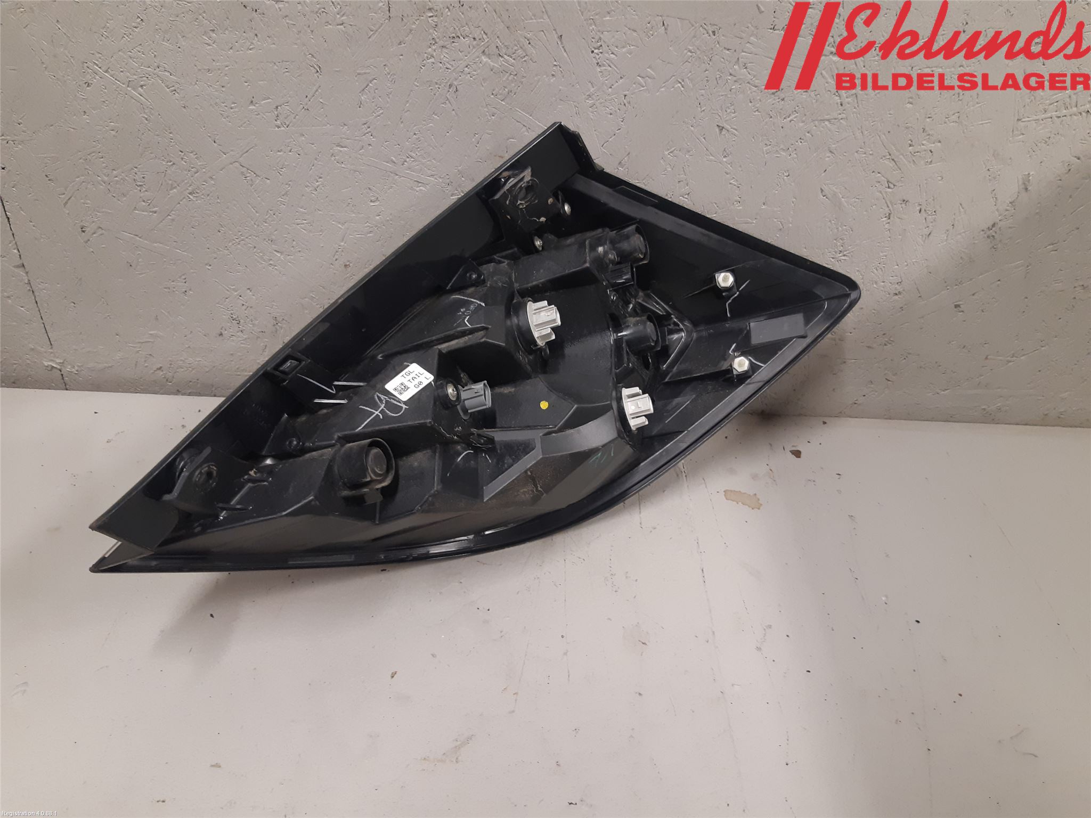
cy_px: 409
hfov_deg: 67.3
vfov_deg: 53.1
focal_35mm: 26
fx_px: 819
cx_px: 546
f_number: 1.7
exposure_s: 1/50
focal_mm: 3.93
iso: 160
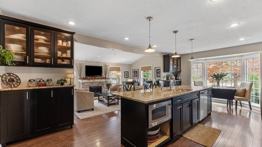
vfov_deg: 70.5
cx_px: 130
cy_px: 75
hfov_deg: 103.0
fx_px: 104
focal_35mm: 15
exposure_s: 1/2.5
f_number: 8
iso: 400
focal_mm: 14
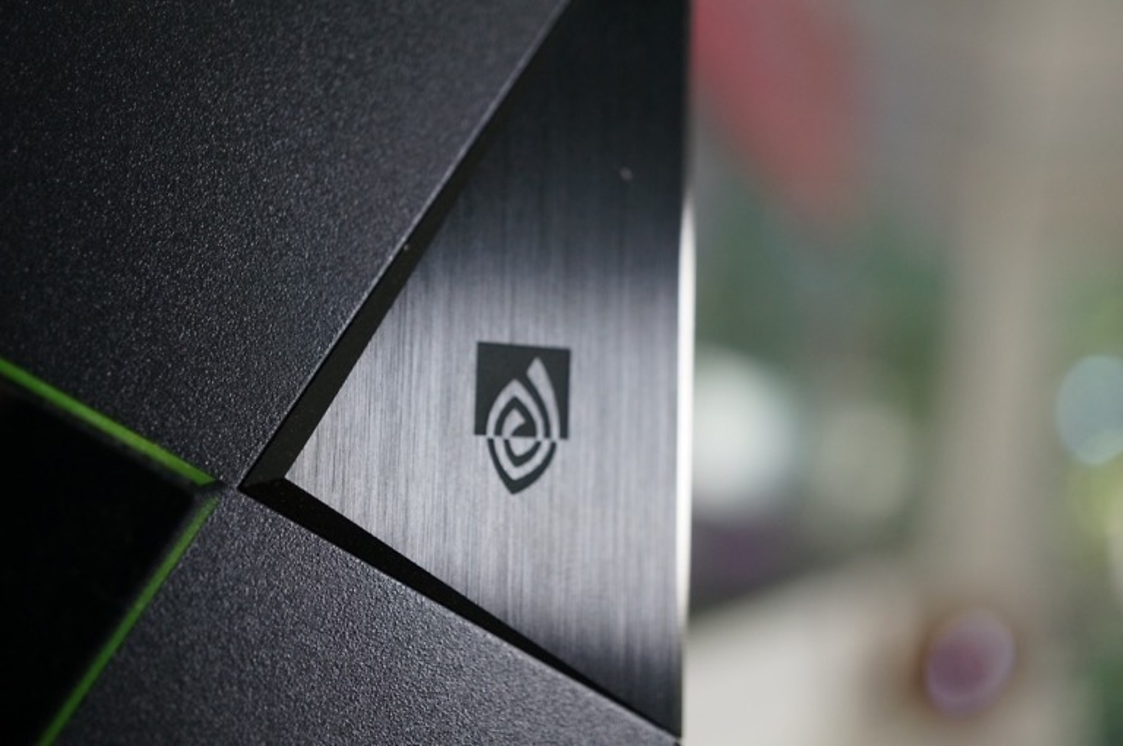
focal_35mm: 45
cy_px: 373
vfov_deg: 29.8
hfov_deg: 43.7
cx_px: 562
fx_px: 1402
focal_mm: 30
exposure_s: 1/60
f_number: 4
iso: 500
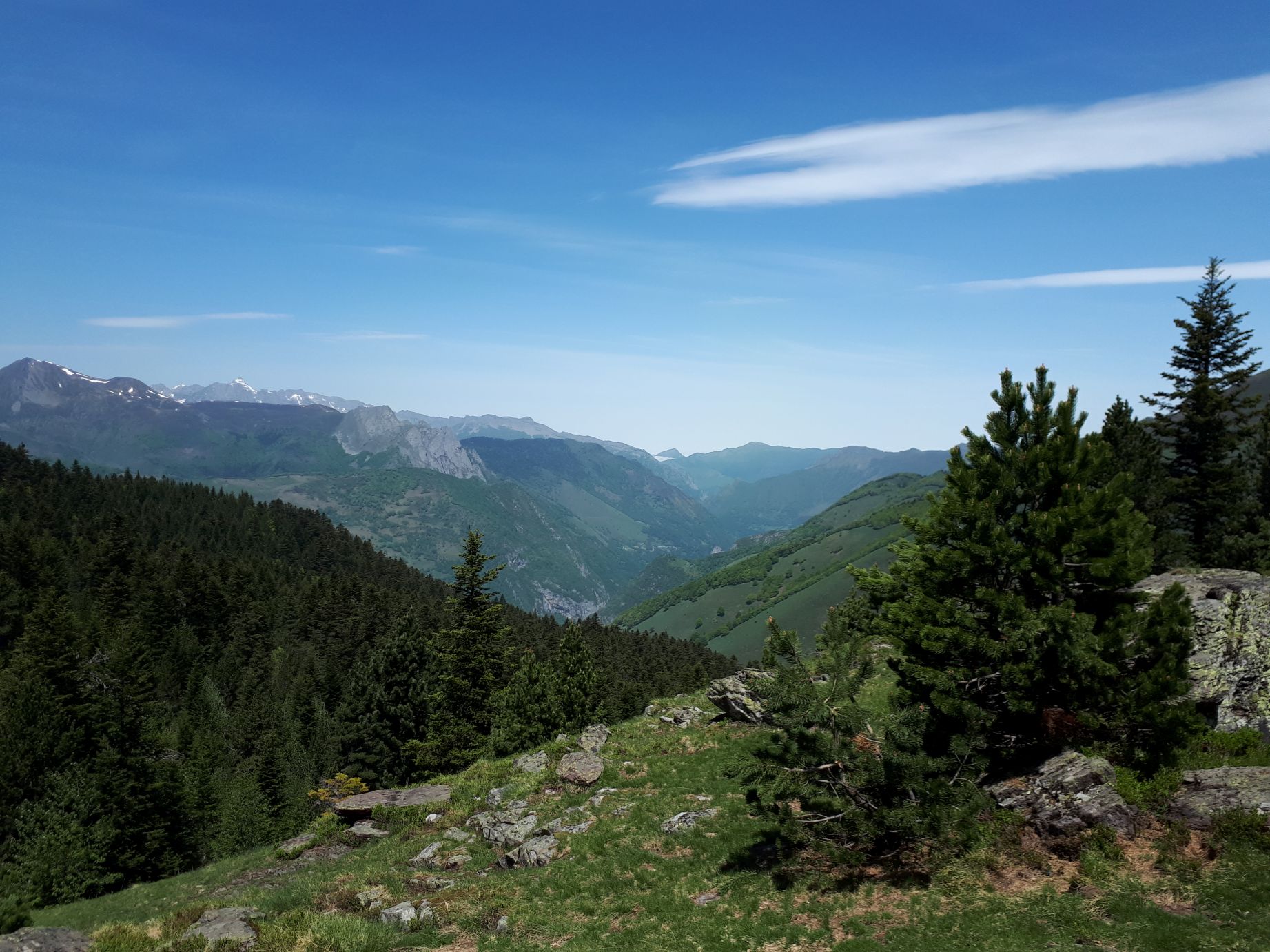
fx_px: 991
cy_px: 476
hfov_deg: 65.3
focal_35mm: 27
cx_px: 635
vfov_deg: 51.3
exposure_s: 1/1972
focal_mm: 3.6
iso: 40
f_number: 1.9
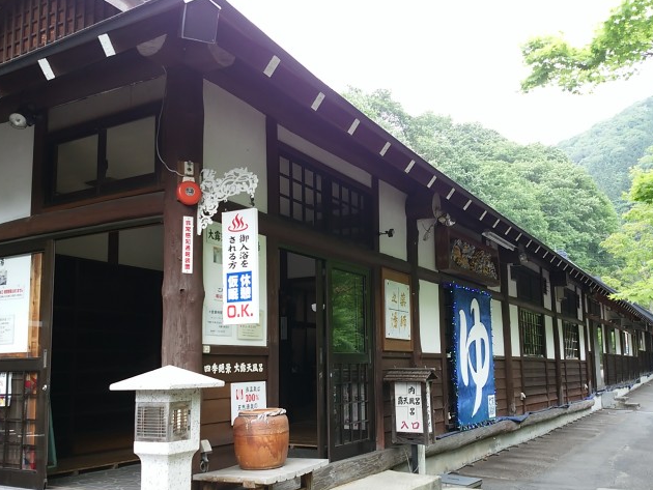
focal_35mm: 33
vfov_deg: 42.8
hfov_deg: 55.3
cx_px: 318
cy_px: 291
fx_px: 623
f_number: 2
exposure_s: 1/167
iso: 37
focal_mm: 4.8
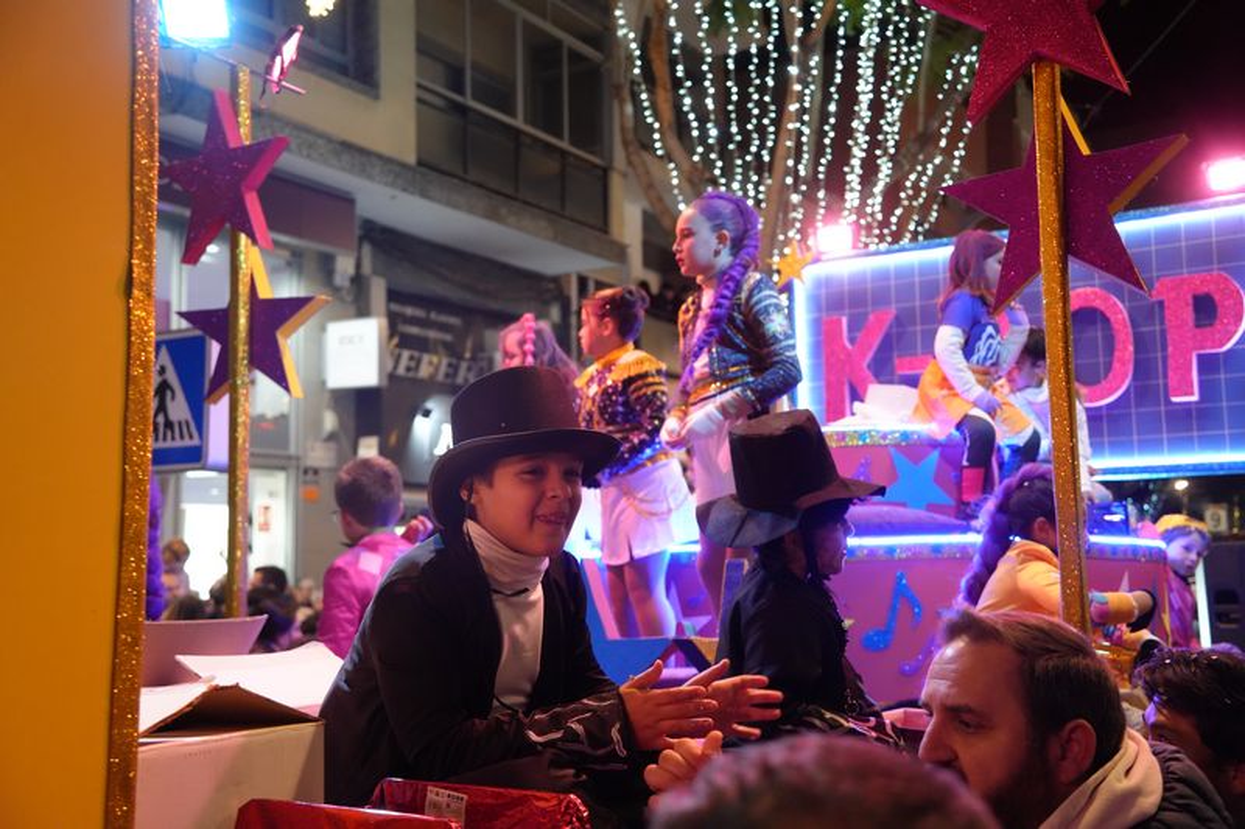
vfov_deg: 37.8
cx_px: 622
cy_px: 414
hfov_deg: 54.4
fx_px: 1210
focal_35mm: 35
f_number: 4
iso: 5000
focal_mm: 35
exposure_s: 1/160
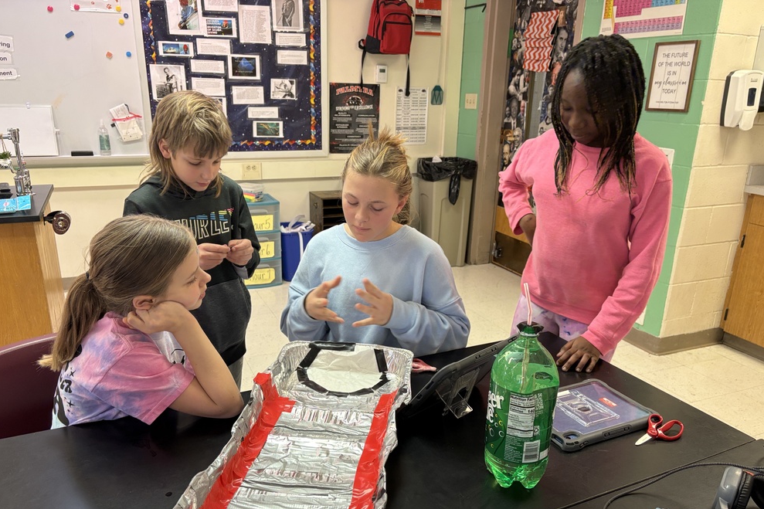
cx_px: 374
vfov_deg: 46.2
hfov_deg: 65.5
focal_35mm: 28
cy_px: 295
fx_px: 594
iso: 125
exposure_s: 1/60
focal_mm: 5.96
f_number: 1.6
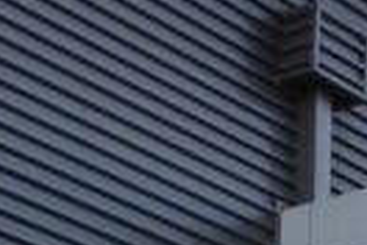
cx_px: 506
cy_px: 693
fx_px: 2130
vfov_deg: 6.1
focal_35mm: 209
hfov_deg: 9.6
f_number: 10
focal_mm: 18
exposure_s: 1/50
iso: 400
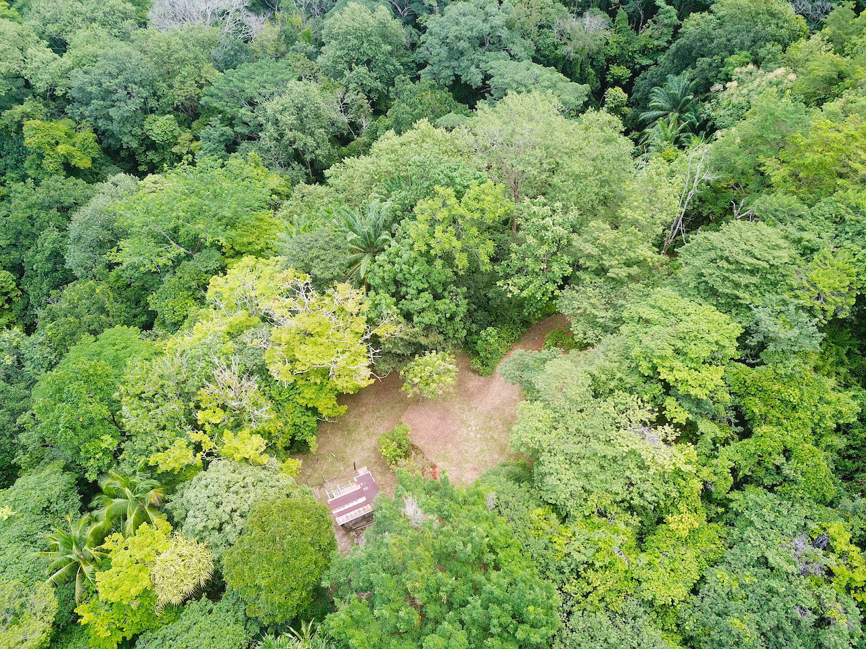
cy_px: 324
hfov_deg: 67.3
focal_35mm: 26
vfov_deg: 53.1
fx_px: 650
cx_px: 433
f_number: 2.2
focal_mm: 4.73
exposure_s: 1/192
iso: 100
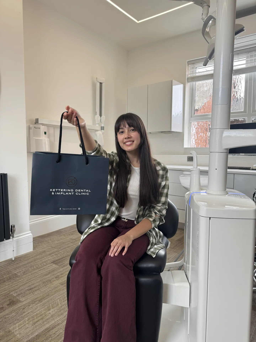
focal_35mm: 24
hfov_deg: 56.8
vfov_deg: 71.6
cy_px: 171
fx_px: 237
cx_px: 128
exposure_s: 1/100
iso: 64
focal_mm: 6.76
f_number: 1.78
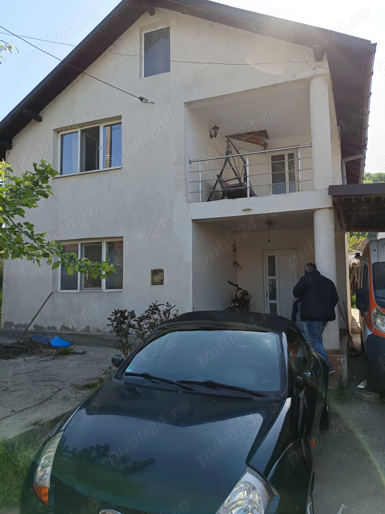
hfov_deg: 56.8
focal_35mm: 24
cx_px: 192
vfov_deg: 71.6
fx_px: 356
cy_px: 257
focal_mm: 5.31
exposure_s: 1/217
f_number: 1.7
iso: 50
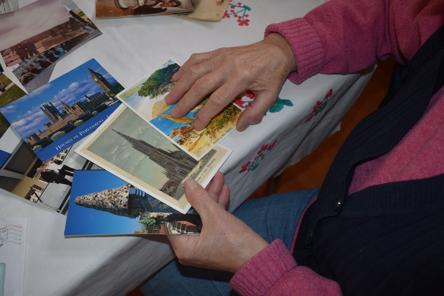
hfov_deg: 51.3
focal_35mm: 38
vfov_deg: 35.5
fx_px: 463
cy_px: 148
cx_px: 222
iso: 280
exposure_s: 1/200
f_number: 4
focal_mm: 25
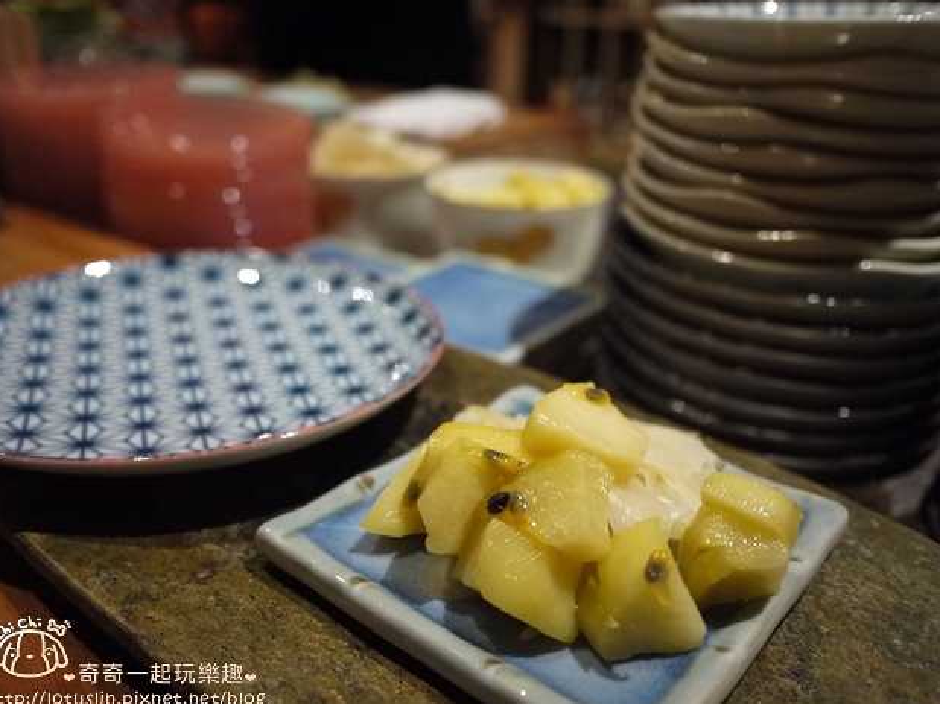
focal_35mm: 29
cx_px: 456
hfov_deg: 61.7
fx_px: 787
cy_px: 353
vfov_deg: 48.2
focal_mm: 14
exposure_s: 1/30
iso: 800
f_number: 2.5
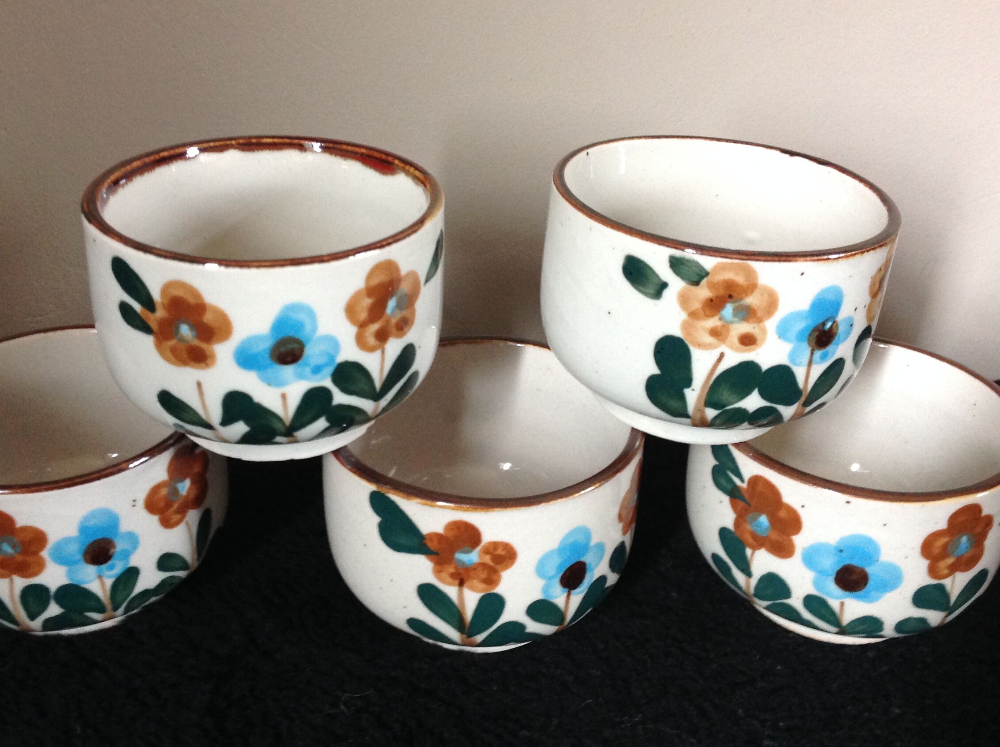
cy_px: 346
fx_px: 1154
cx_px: 466
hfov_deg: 46.8
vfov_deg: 35.9
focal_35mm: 40
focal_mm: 4.28
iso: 200
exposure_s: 1/15
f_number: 2.4
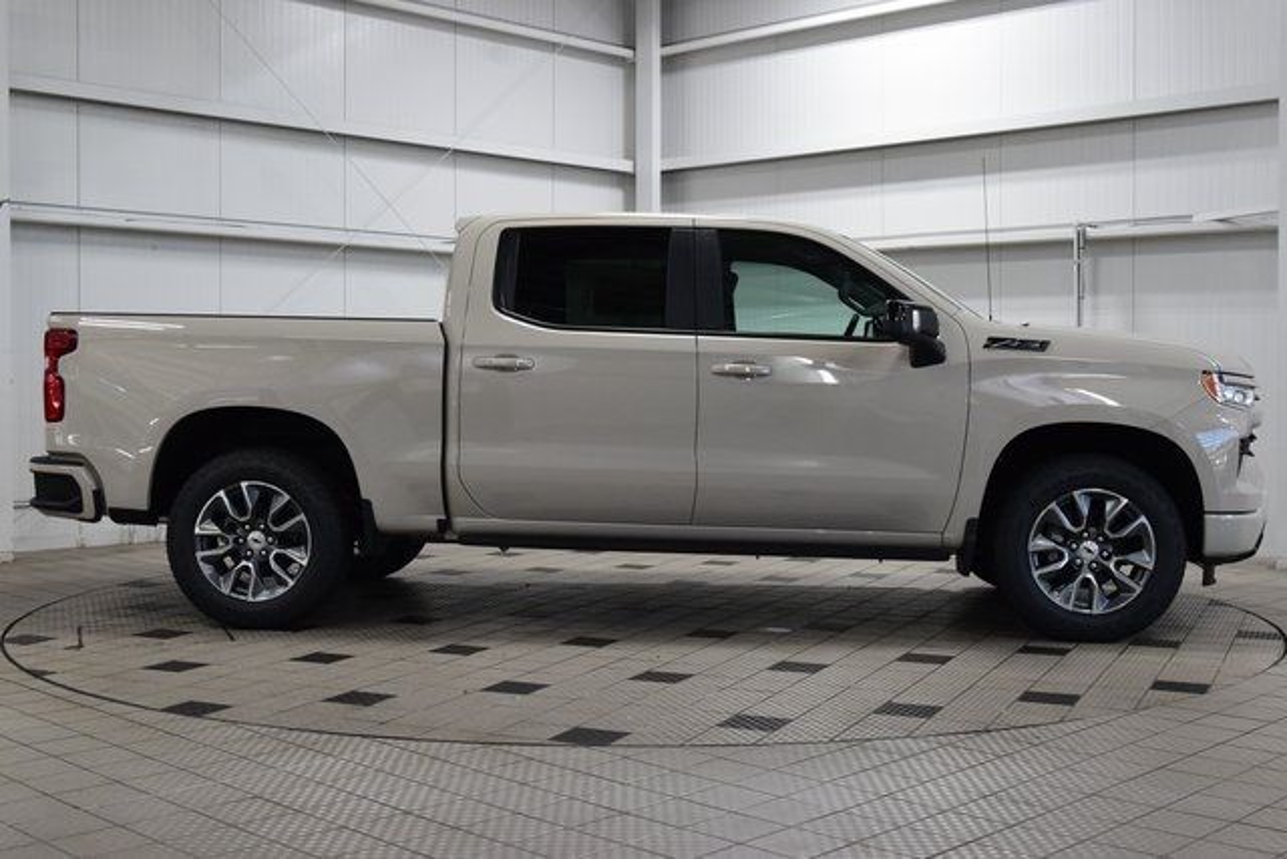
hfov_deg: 43.6
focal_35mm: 45
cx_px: 644
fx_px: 1609
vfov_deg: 29.9
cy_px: 430
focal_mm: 30
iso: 1600
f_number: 8
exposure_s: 1/60
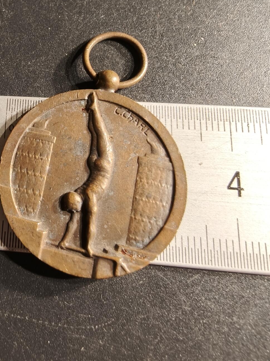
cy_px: 212
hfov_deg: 43.9
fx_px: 333
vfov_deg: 56.5
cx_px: 108
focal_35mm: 32
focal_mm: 2.32
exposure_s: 1/50
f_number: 2
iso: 125
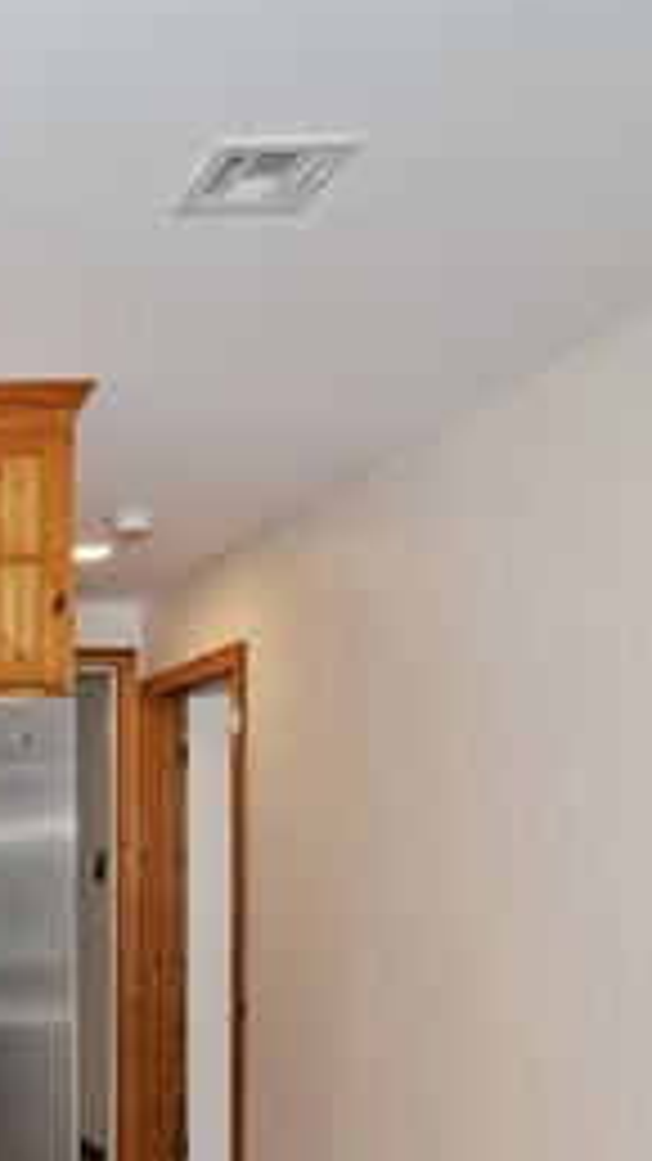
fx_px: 1199
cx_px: -351
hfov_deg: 23.6
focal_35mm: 39
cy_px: 902
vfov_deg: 49.1
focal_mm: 10
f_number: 8
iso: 400
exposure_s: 1/30
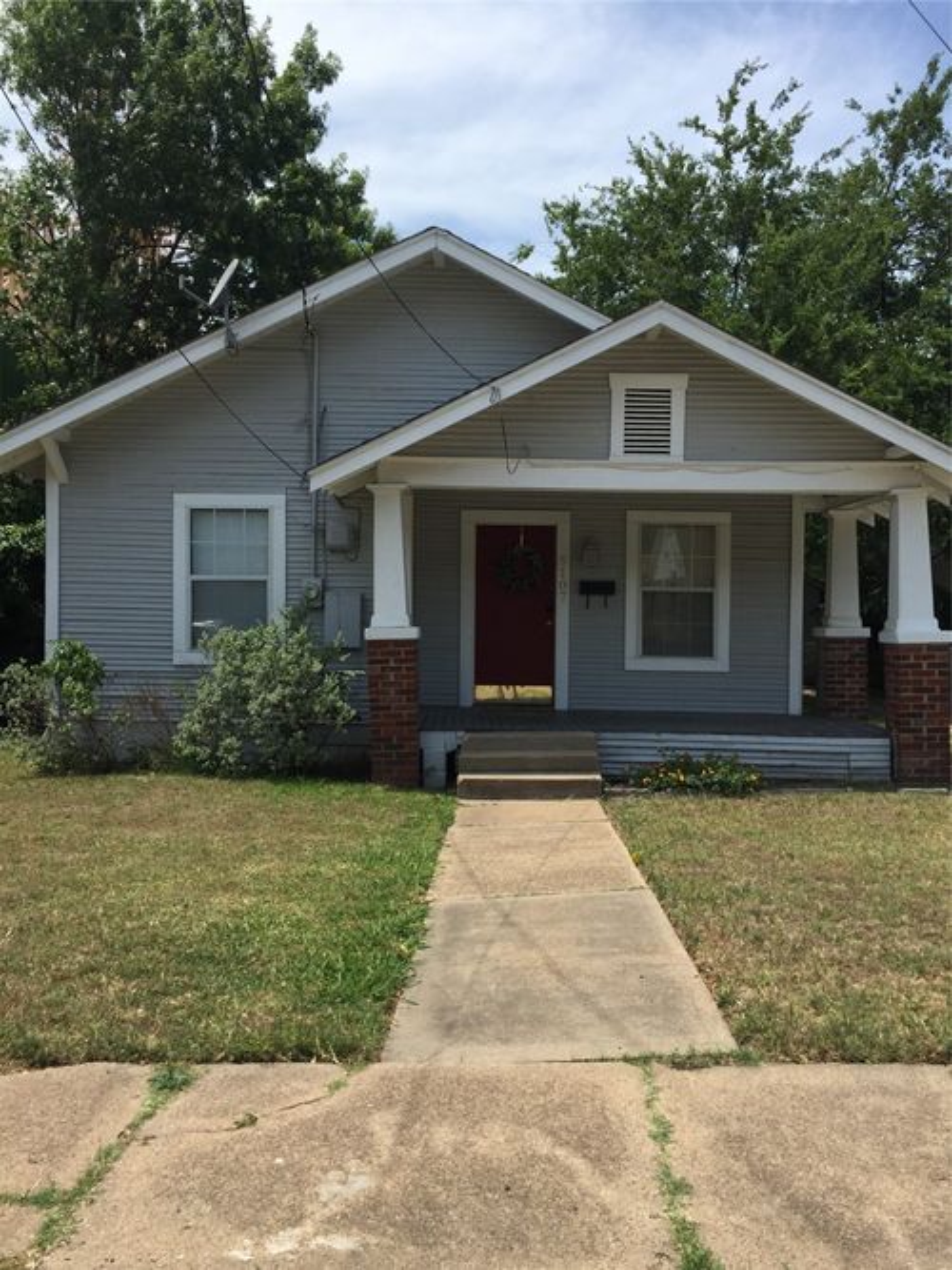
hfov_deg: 48.2
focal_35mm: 29
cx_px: 476
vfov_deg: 61.7
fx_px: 1064
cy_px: 635
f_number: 2.2
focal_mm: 4.15
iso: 32
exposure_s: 1/1582
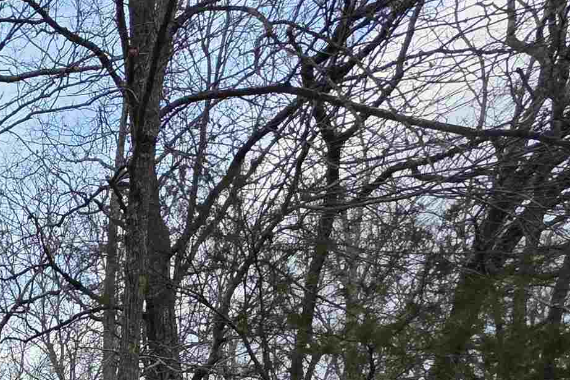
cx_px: -177
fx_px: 712
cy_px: 571
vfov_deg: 23.7
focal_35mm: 45
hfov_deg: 32.4
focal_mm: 2.2
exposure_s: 1/598
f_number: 1.9
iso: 40
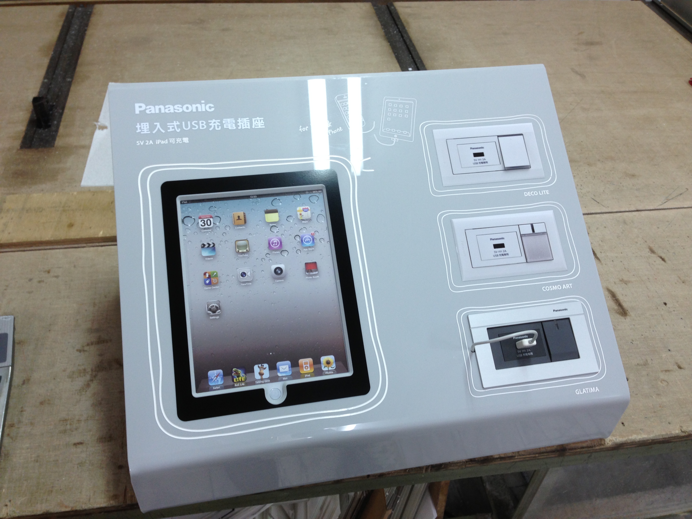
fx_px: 660
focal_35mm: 33
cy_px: 260
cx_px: 346
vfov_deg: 42.9
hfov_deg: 55.4
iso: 64
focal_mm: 4.13
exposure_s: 1/20
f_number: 2.4
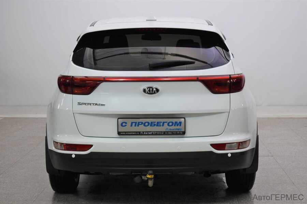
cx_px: 154
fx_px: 512
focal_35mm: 60
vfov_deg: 22.6
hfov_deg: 33.4
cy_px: 102
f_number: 5
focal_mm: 40
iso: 280
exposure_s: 1/40
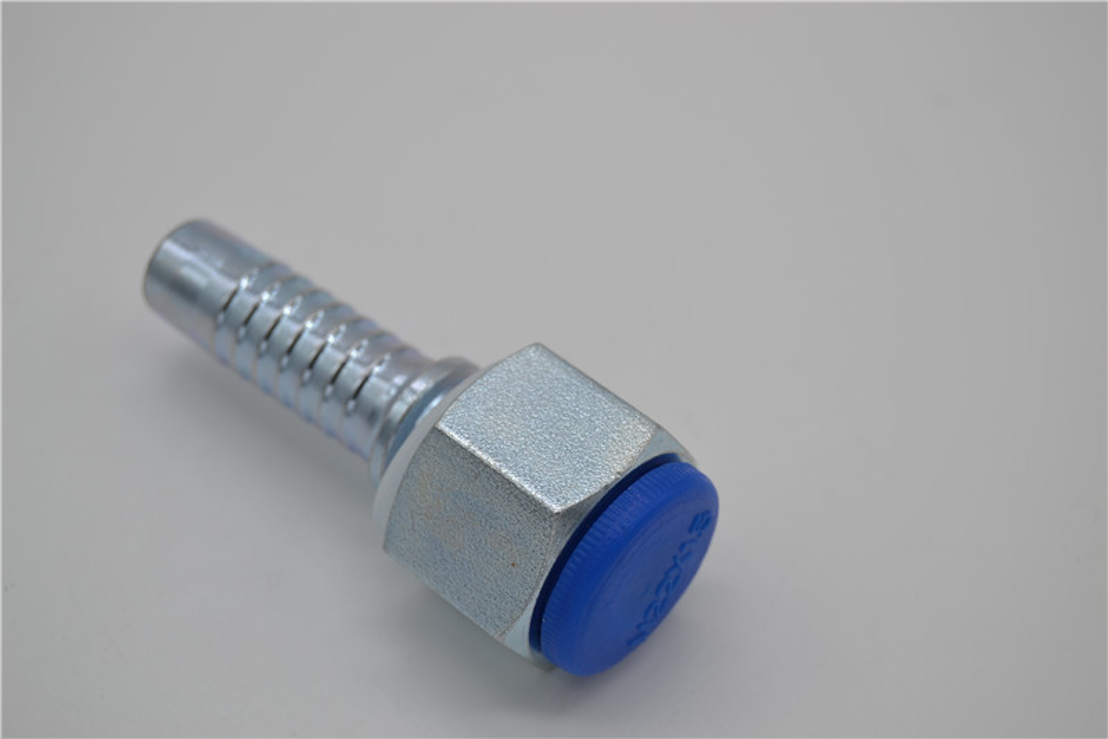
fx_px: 2538
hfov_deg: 24.6
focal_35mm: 82
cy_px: 370
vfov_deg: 16.5
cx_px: 554
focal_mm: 55
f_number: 7.1
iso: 100
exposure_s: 1/200
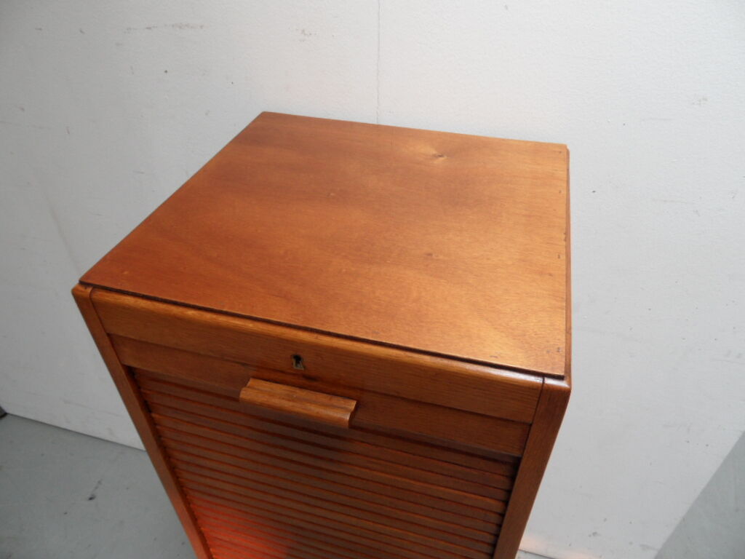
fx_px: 517
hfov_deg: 71.6
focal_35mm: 24
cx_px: 372
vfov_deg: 56.8
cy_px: 280
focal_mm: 3.9
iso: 100
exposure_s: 1/45
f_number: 3.2
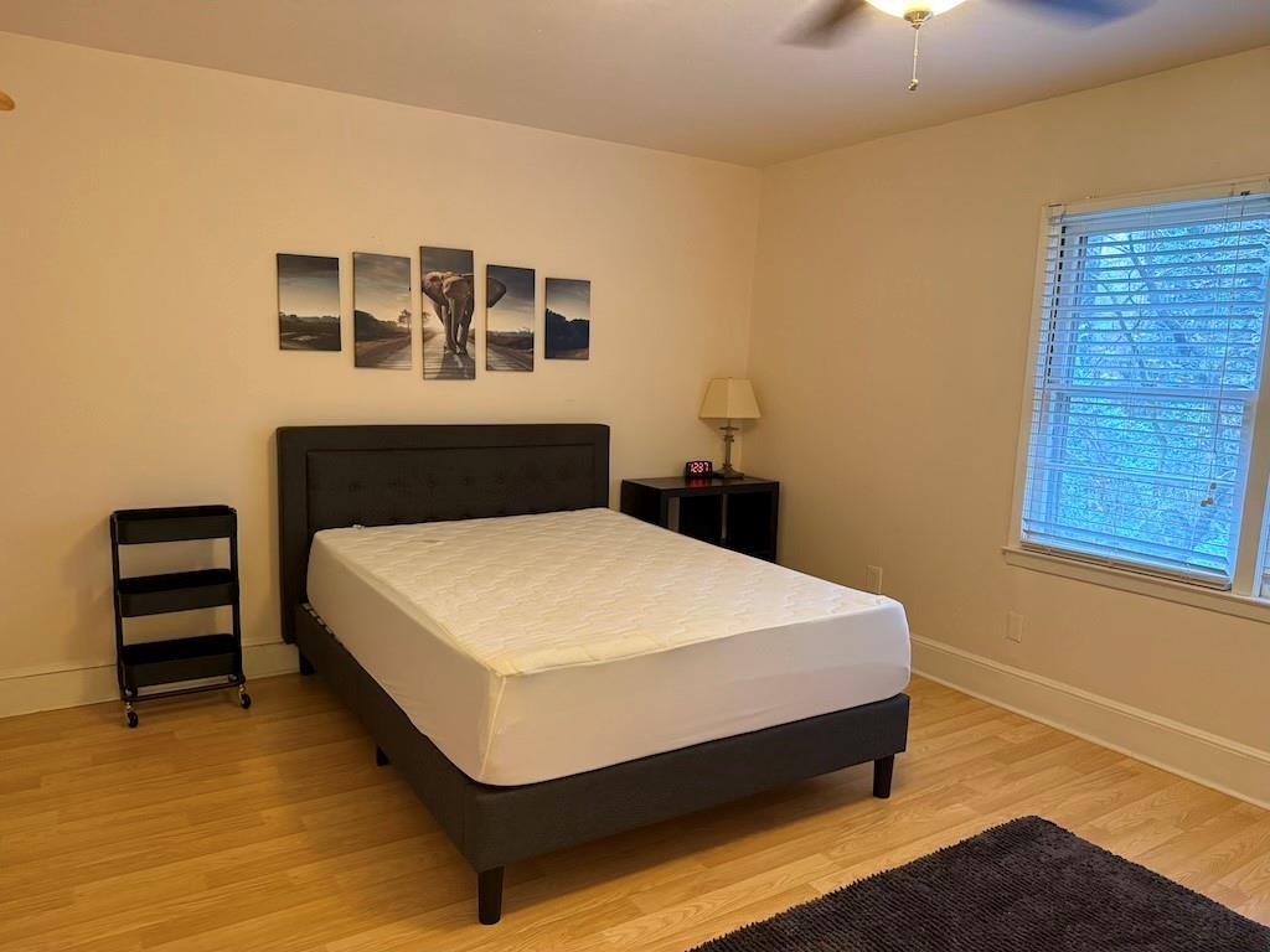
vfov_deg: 56.8
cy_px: 476
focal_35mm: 24
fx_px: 881
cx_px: 635
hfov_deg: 71.6
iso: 640
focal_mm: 6.76
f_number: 1.78
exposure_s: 1/40
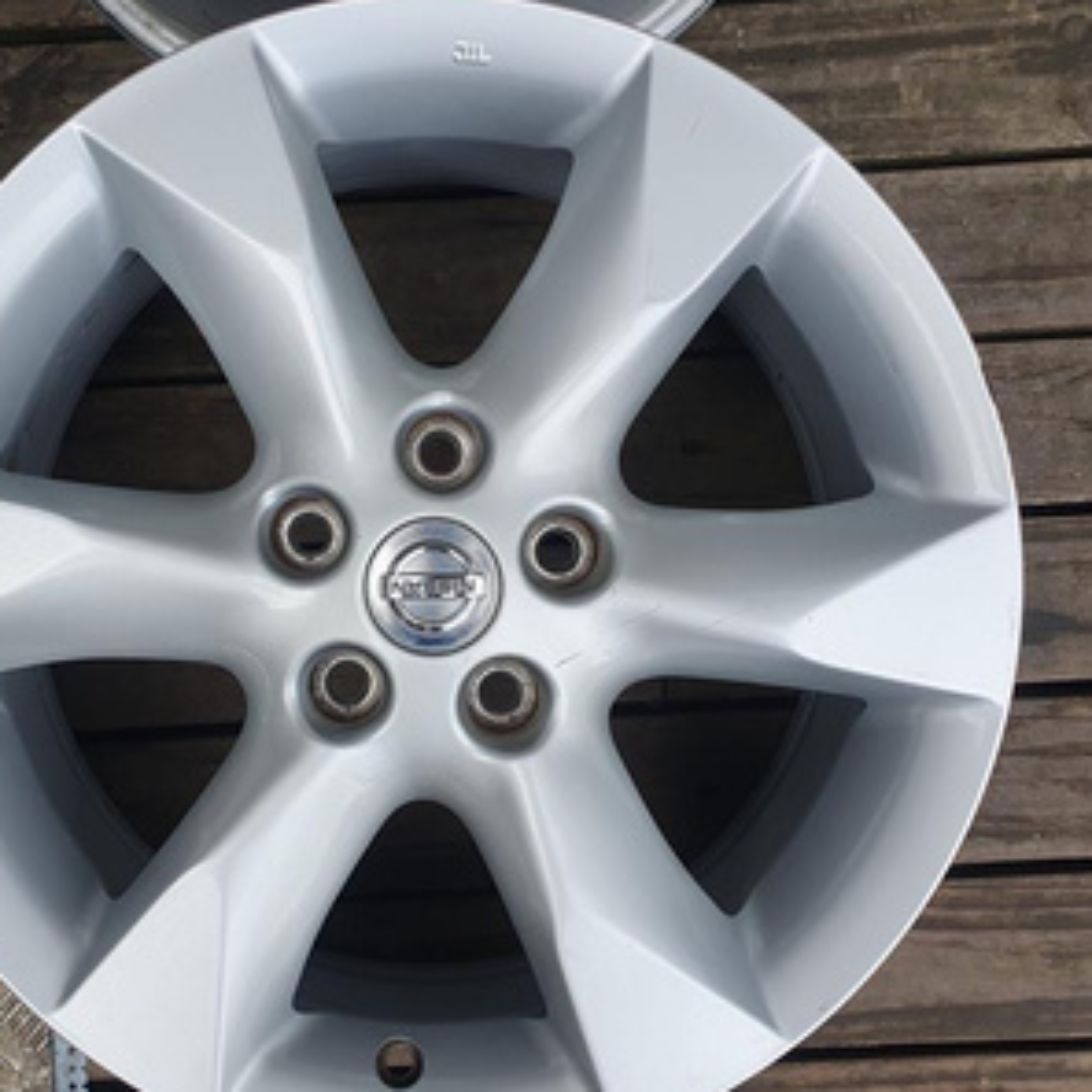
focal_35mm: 35
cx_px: 395
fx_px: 1249
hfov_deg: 46.7
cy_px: 583
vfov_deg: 47.2
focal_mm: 4.32
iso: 50
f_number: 2.4
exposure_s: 1/662
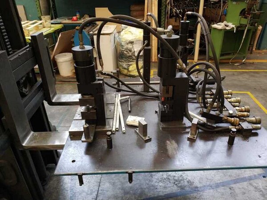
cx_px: 134
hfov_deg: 56.8
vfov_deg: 44.2
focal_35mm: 32
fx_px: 247
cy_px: 100
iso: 340
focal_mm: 4.5
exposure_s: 1/25
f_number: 2
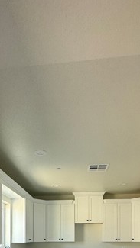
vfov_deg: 53.5
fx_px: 198
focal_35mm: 30
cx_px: 61
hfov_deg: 38.9
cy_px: 237
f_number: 2.2
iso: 160
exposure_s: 1/99
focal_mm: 2.22
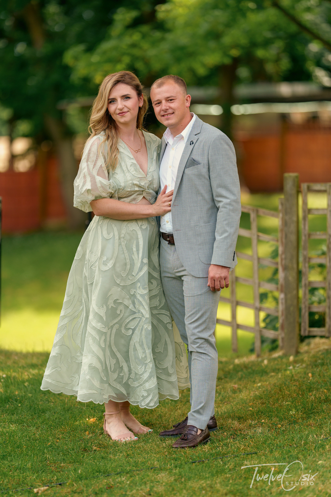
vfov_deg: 15.2
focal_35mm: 135
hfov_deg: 10.2
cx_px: 166
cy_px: 248
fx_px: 1862
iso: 100
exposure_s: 1/1000
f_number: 1.8
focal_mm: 135
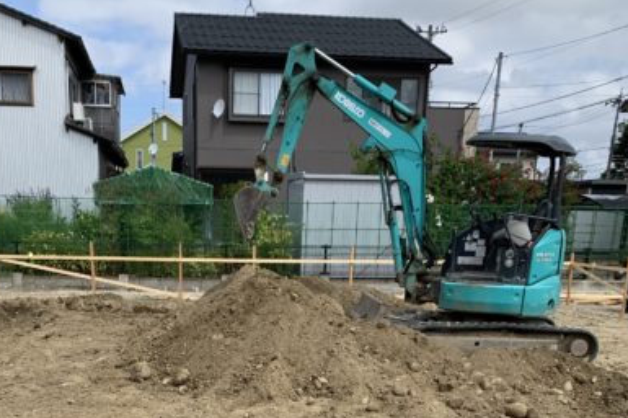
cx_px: 240
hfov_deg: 43.3
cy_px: 439
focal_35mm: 45
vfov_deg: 27.7
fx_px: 784
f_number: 1.8
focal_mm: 4.25
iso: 25
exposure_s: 1/2075
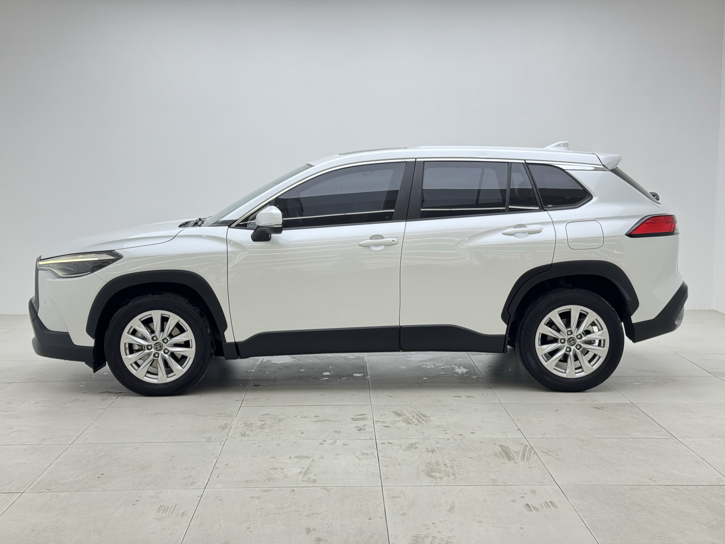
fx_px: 1005
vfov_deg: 30.3
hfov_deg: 39.7
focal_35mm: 48
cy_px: 272
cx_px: 362
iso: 64
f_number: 1.78
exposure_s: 1/243
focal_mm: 6.76
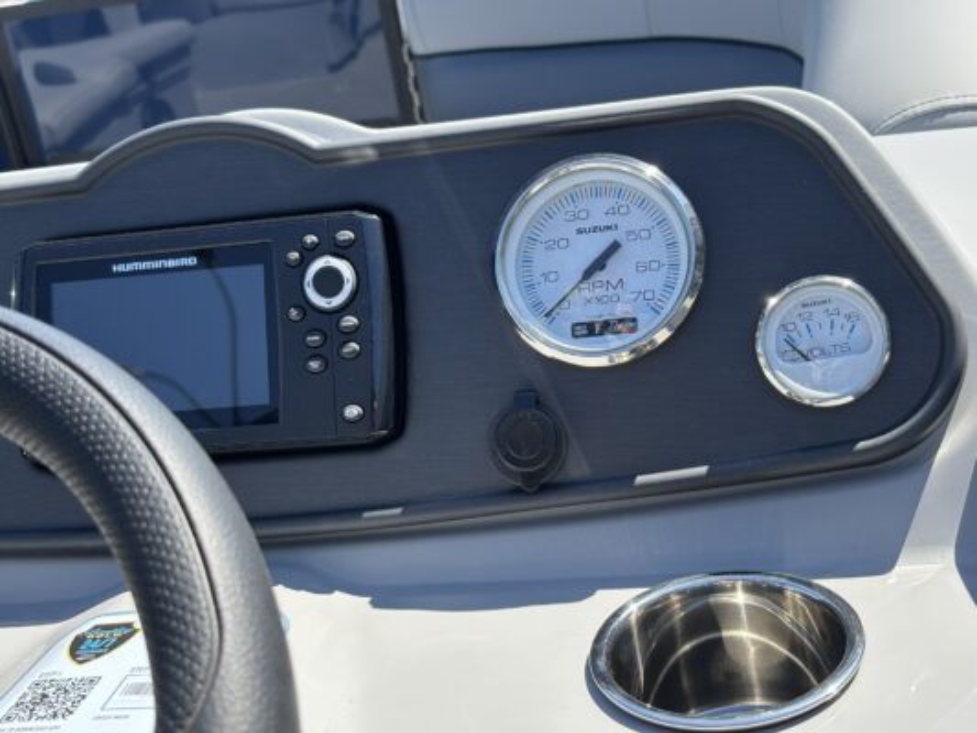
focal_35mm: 52
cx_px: 488
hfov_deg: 36.8
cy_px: 366
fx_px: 1468
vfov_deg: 28.0
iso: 32
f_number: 1.6
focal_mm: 5.96
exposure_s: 1/711
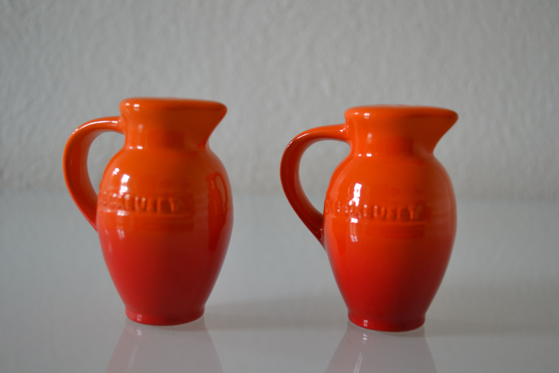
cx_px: 280
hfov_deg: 41.1
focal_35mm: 48
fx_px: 745
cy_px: 186
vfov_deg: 28.1
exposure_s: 1/15
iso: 400
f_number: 4.8
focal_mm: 32
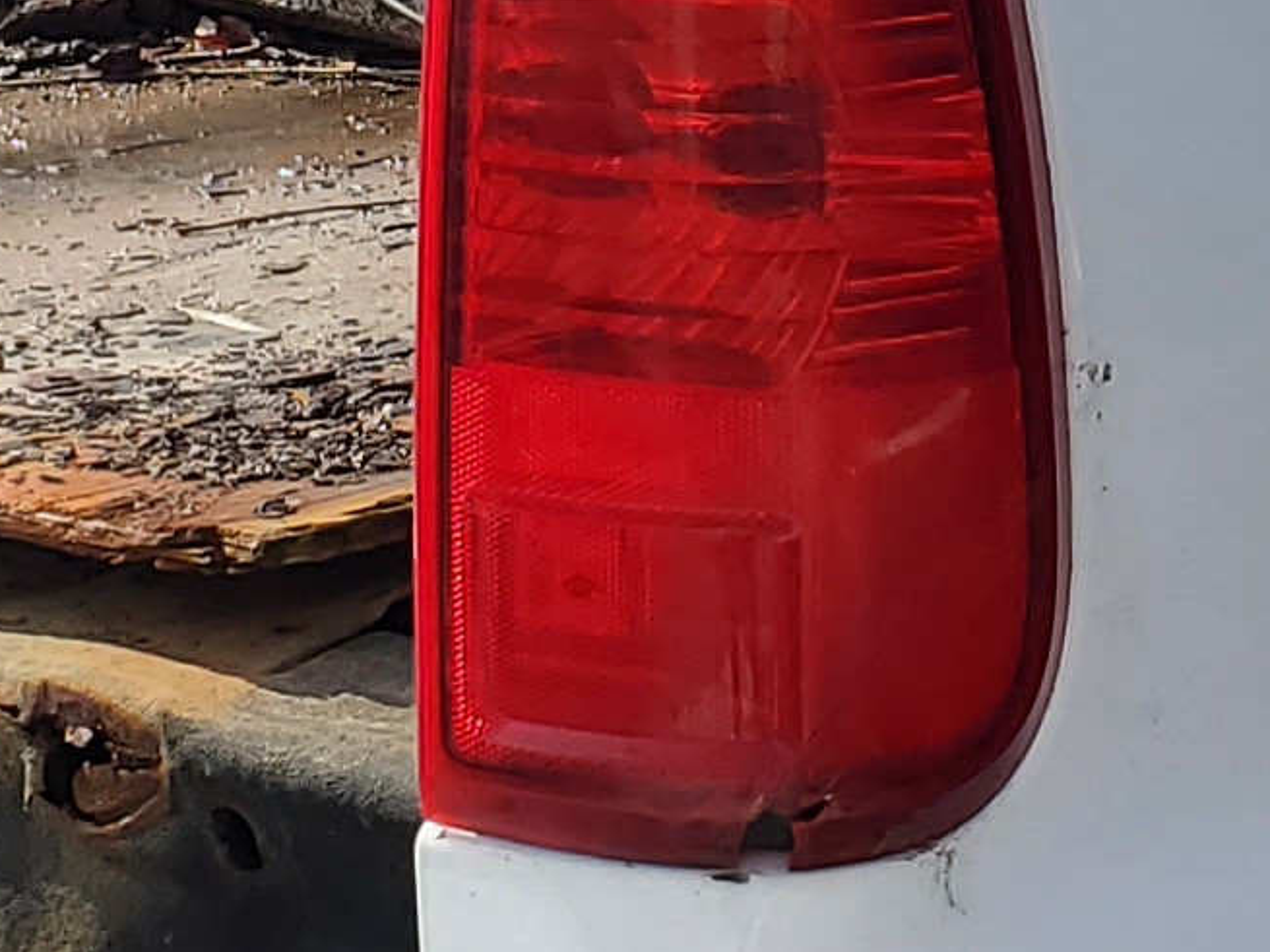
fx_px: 5869
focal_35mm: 160
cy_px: -31
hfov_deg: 12.2
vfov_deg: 9.2
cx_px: 1320
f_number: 2.4
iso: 50
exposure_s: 1/2527
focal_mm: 4.3
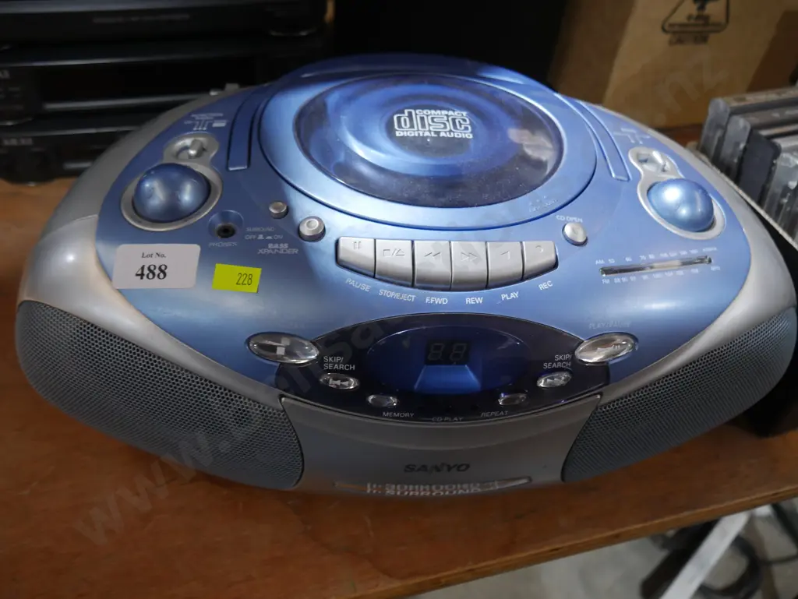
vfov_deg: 46.8
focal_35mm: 30
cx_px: 399
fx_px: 692
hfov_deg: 59.9
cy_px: 300
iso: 640
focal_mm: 15
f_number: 3.6
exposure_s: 1/60
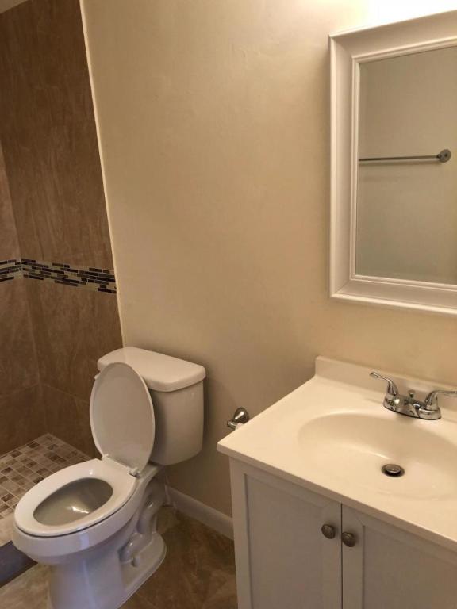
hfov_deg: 49.7
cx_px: 228
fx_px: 493
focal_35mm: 28
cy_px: 304
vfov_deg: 63.4
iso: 40
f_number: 1.8
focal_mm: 4
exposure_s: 1/30
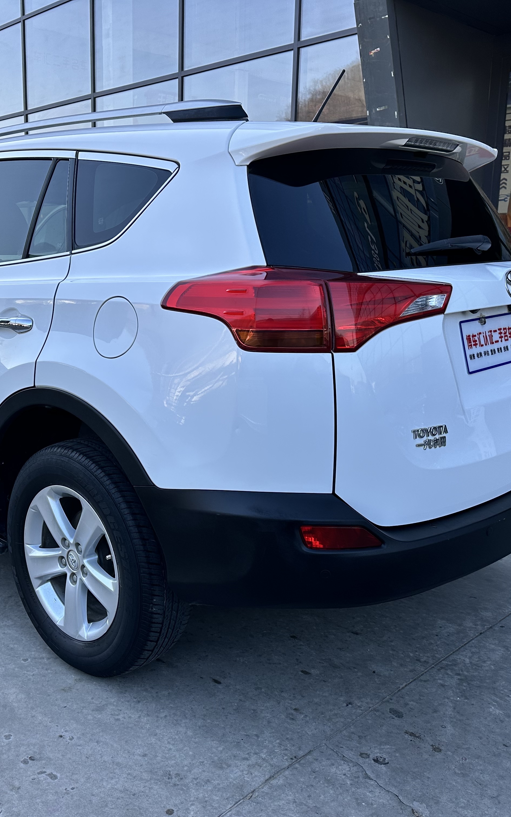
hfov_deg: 36.9
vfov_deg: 56.7
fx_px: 757
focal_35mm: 34
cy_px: 409
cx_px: 169
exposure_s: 1/935
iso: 80
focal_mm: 6.86
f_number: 1.78
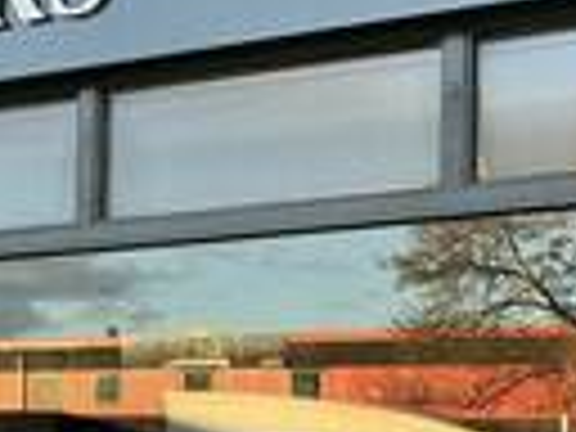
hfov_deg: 17.5
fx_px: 1814
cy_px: 425
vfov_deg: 13.4
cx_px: -36
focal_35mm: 109
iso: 50
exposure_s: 1/120
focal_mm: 4
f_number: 1.8
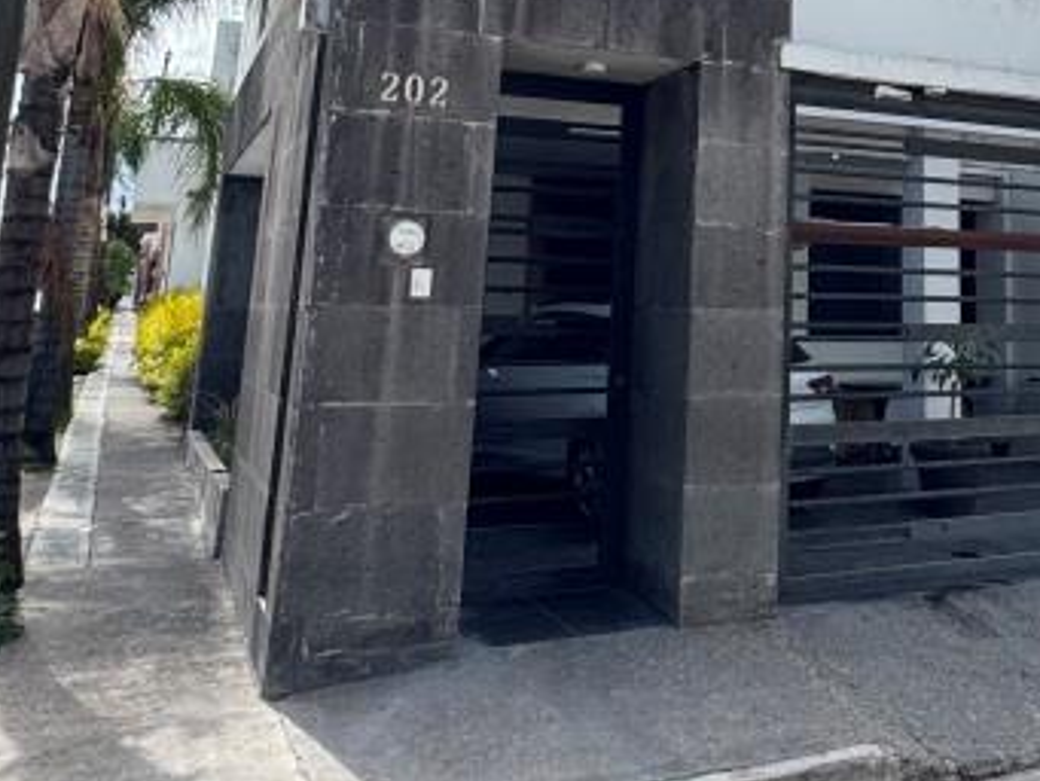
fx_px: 1262
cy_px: 27
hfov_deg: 42.5
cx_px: 854
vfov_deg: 32.1
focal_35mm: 42
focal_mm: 2.22
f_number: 2.2
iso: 40
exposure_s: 1/932
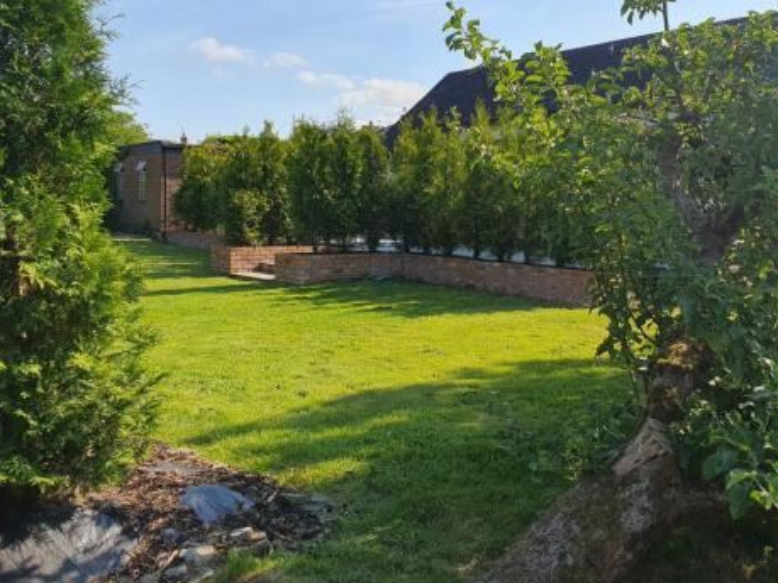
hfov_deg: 55.1
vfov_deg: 42.7
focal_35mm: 33
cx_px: 452
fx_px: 741
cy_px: 233
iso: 50
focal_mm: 4.32
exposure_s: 1/1220
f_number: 2.4
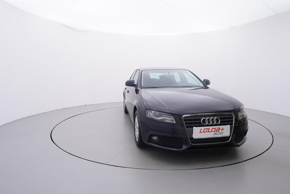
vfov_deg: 56.2
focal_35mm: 22
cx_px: 145
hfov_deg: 77.3
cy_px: 97
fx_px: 181
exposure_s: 1/80
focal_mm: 15
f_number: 5
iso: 200
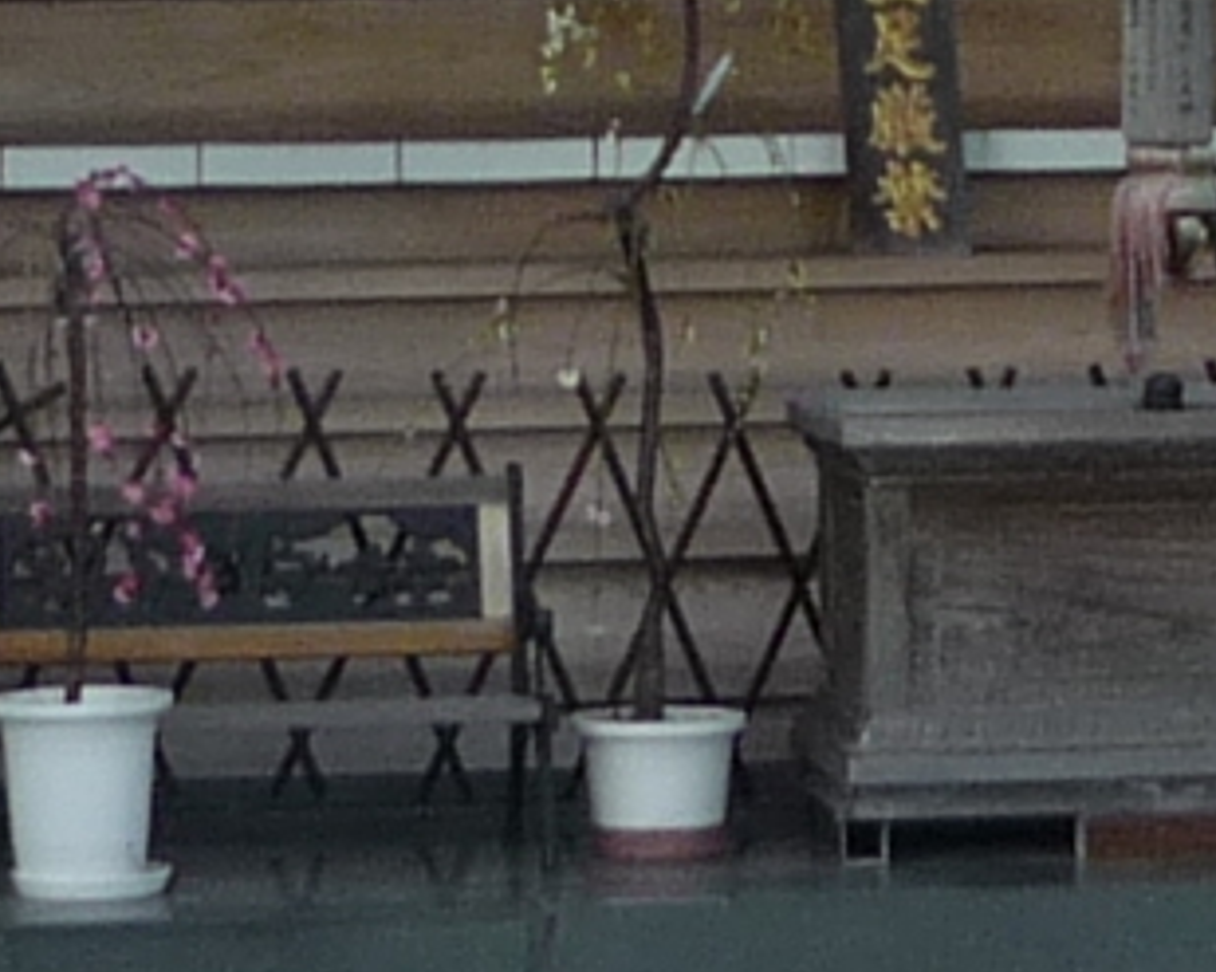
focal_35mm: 267
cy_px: -1460
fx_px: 9606
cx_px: 1511
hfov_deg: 7.2
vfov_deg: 5.6
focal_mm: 5.5
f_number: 2.8
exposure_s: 1/40
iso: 100
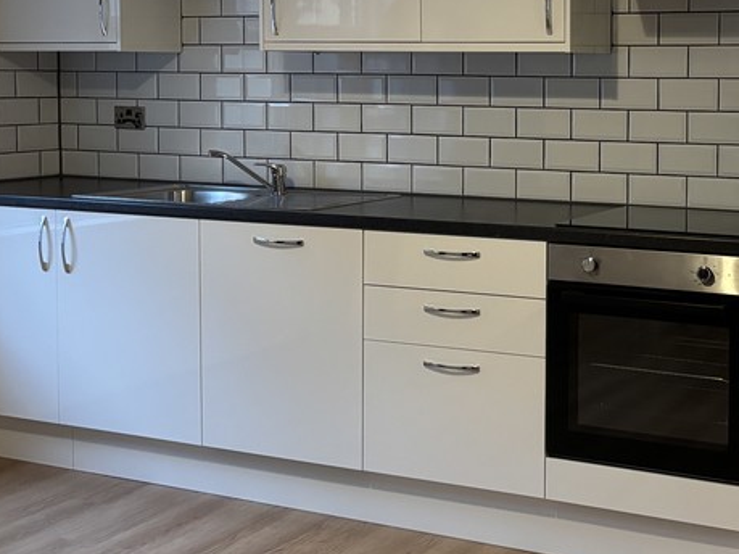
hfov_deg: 32.2
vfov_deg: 25.0
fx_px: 1238
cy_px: 158
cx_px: 610
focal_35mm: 58
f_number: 1.6
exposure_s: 1/50
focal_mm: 5.96
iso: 320
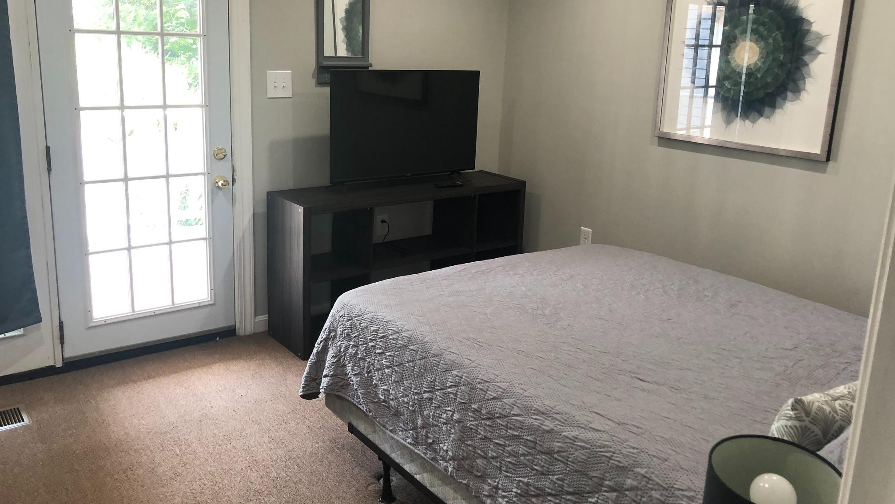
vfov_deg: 37.7
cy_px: 218
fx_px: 736
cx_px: 447
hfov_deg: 62.6
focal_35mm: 31
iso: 40
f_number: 1.8
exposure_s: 1/30
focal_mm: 4
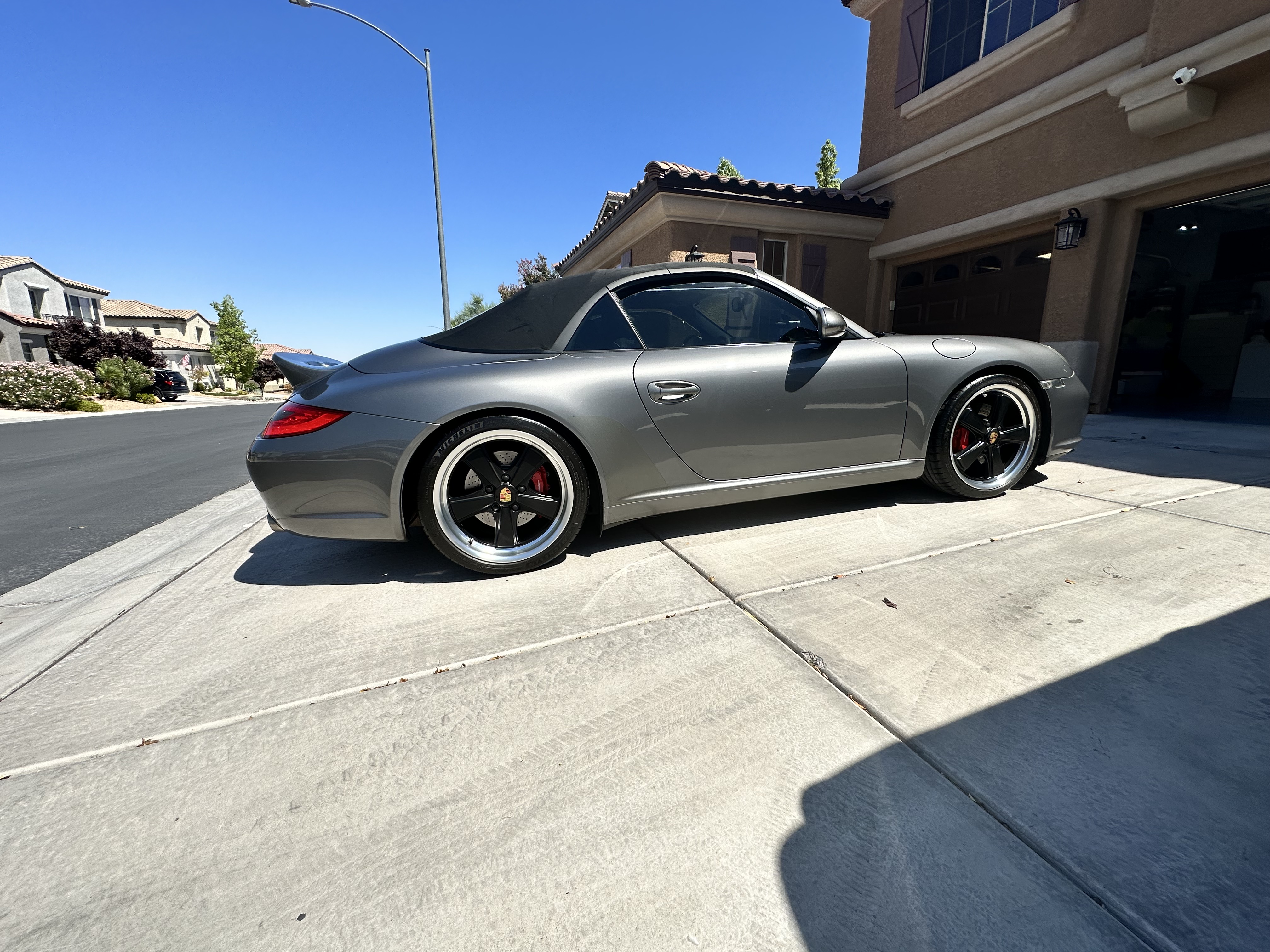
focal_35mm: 14
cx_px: 635
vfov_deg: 85.7
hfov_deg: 102.1
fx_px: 514
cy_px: 476
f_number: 2.2
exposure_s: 1/2304
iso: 50
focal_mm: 2.22
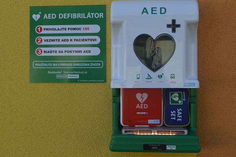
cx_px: 109
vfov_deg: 22.2
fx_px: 399
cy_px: 68
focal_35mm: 61
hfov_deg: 32.9
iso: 100
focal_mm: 34
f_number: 6.3
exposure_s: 1/160
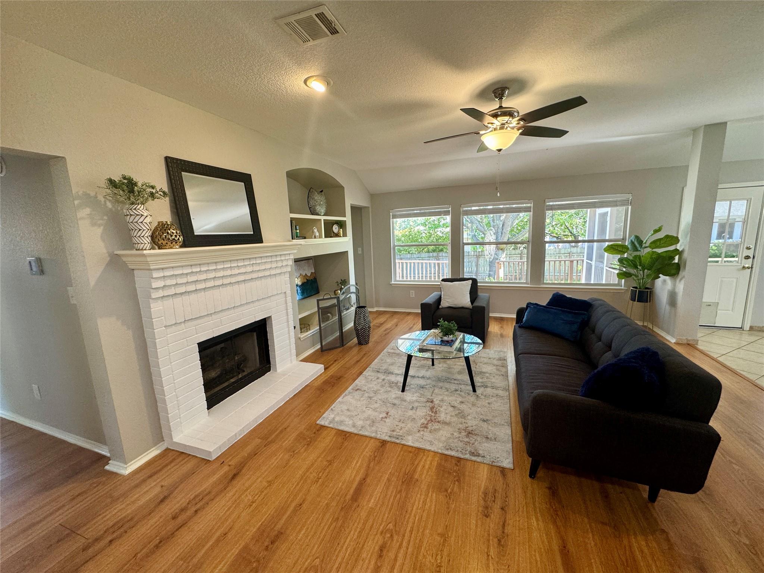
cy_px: 286
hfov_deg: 102.1
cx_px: 382
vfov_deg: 85.7
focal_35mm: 14
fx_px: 309
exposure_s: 1/60
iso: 160
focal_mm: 2.22
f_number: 2.2
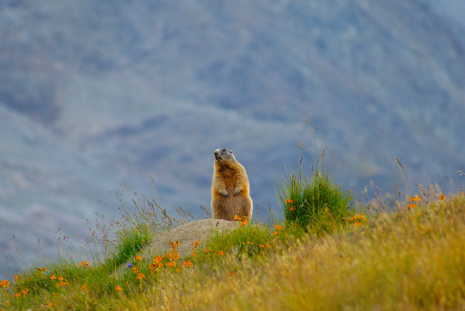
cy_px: 166
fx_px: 6504
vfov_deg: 2.7
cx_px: 222
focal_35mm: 503
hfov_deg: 4.1
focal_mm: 300
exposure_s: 1/320
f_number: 5.6
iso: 400
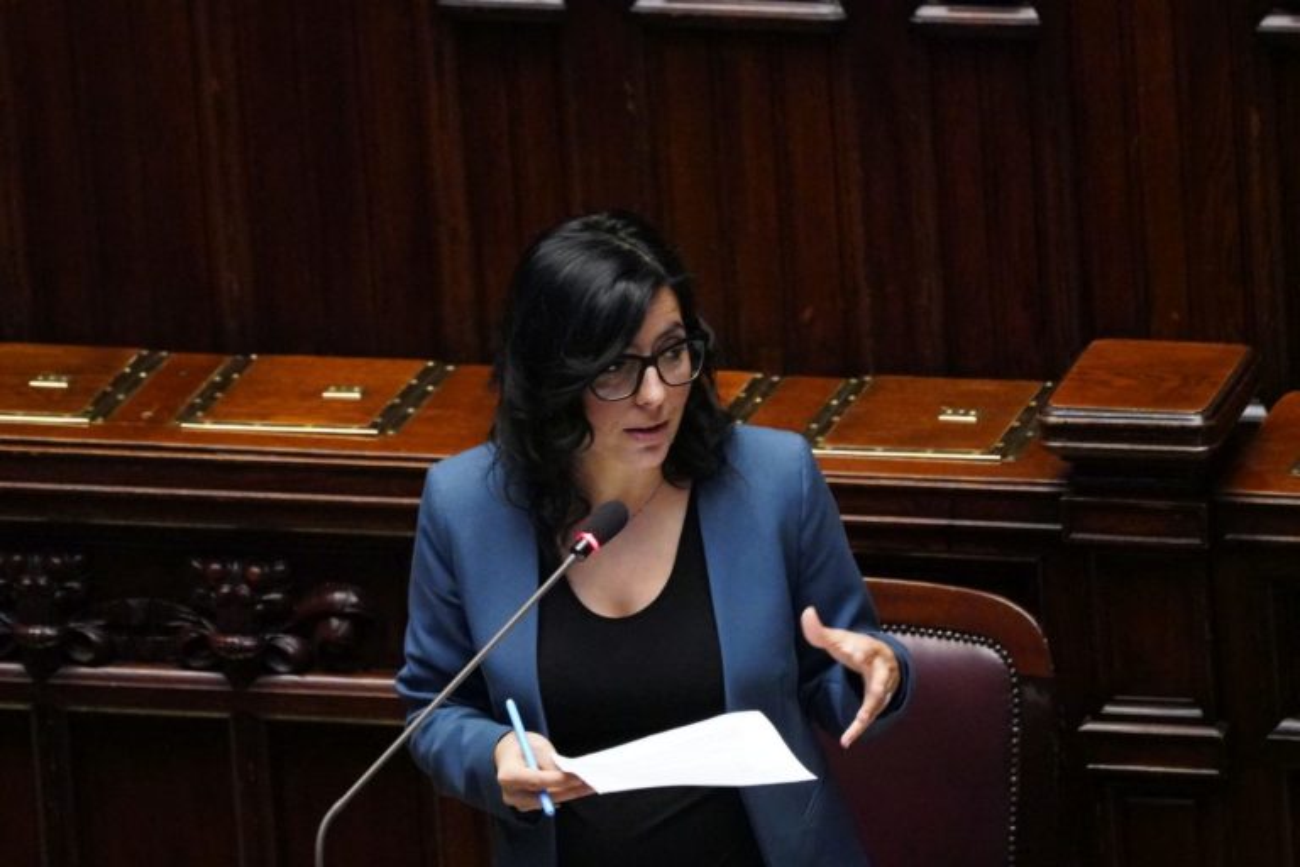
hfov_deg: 3.4
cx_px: 650
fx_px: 21665
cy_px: 434
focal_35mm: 600
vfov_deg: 2.3
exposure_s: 1/160
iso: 16000
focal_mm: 400
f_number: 5.6
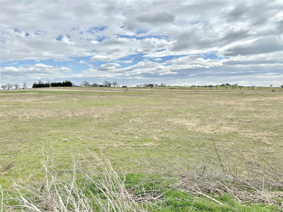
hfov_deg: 71.6
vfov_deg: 56.8
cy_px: 106
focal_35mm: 24
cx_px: 142
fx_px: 196
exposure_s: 1/7576
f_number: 1.78
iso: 80
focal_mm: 6.86
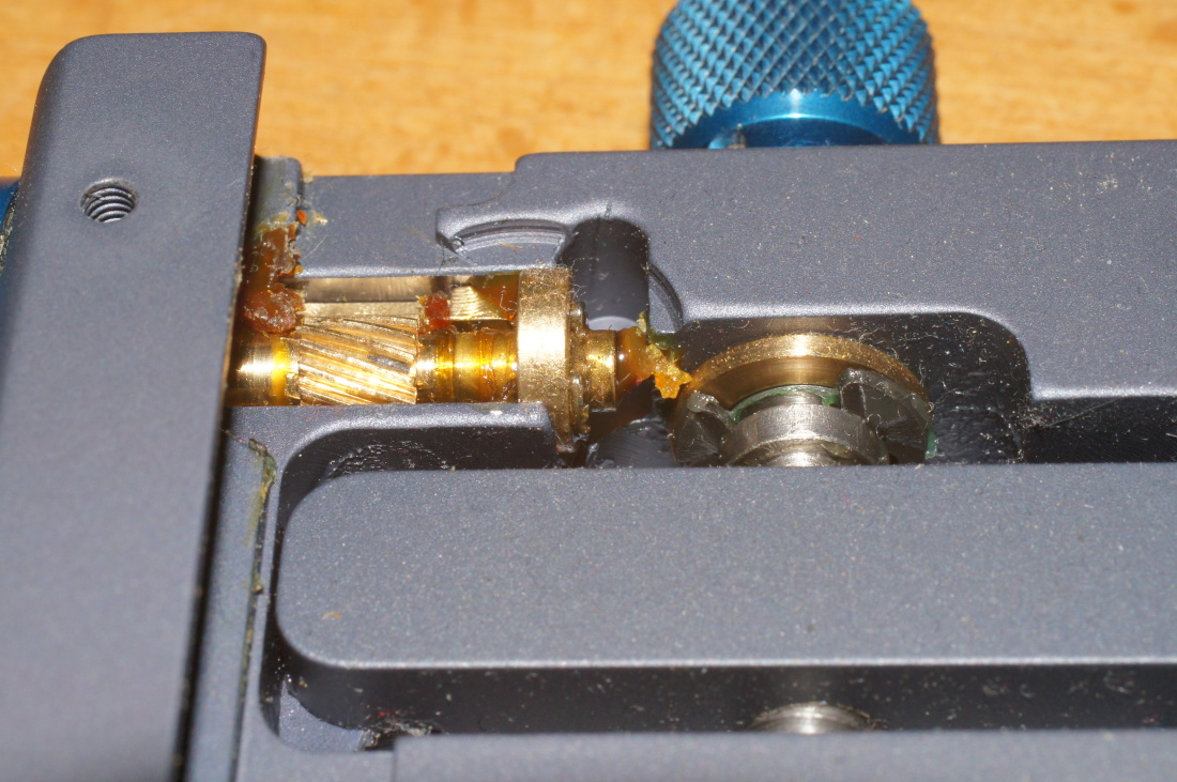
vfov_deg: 18.1
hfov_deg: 27.0
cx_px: 588
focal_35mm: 75
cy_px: 391
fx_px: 2449
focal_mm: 50
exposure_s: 1/80
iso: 800
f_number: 18
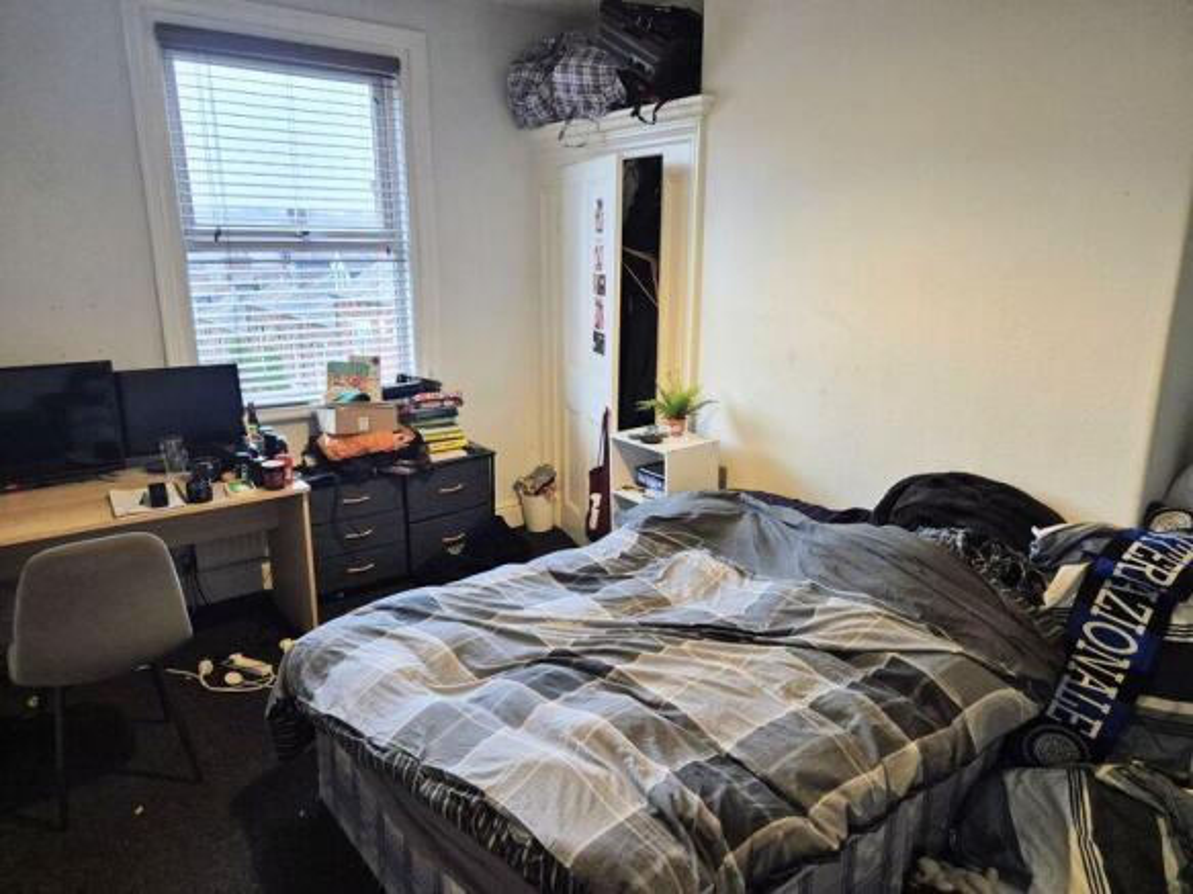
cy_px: 447
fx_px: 793
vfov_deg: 58.9
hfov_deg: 73.9
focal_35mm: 23
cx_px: 596
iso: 800
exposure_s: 1/100
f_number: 1.8
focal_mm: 5.4
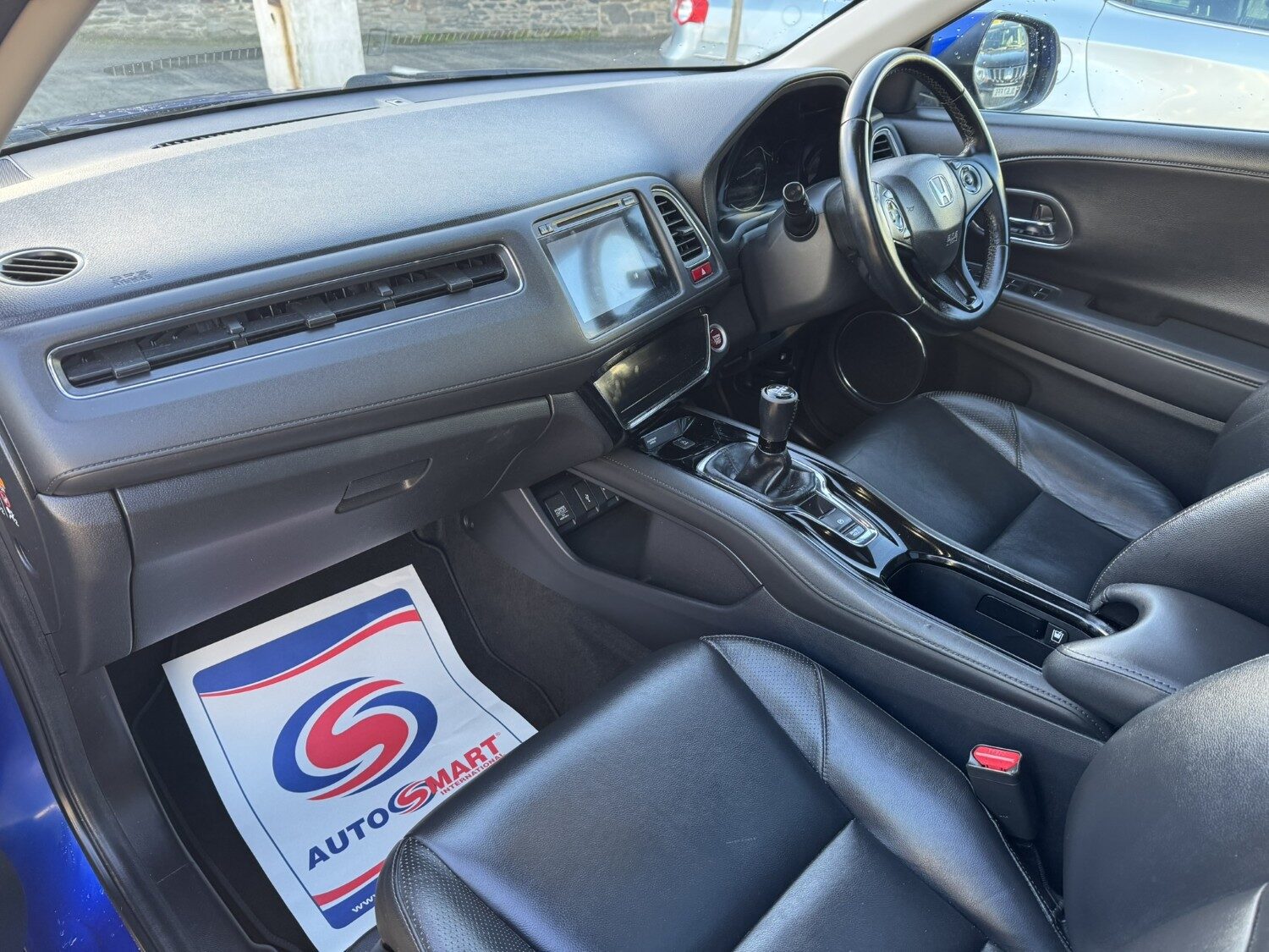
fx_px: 880
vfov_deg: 56.8
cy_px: 476
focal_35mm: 24
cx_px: 634
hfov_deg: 71.6
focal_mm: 6.76
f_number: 1.78
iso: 200
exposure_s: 1/121
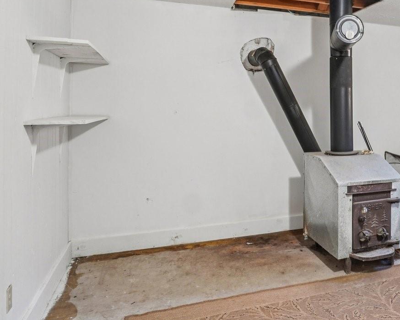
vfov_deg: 44.2
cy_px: 124
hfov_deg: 46.6
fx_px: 391
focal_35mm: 33
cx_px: 388
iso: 400
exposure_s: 1/15
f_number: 8
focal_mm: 10
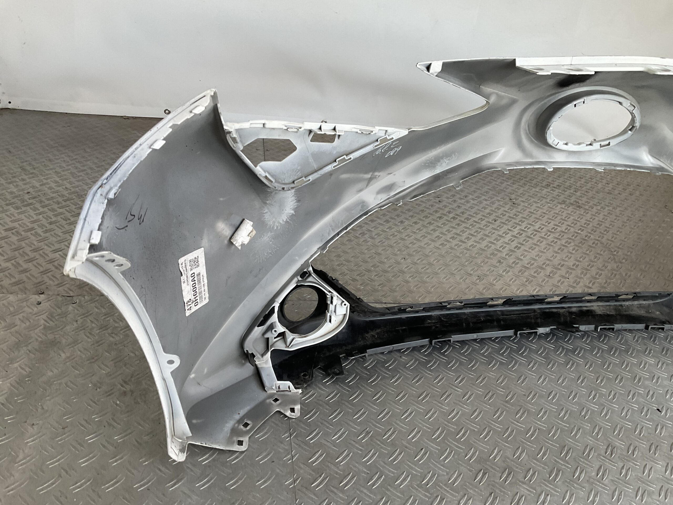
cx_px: 336
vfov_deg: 48.2
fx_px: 564
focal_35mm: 29
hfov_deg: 61.7
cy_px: 252
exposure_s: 1/100
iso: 50
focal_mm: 3
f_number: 1.8
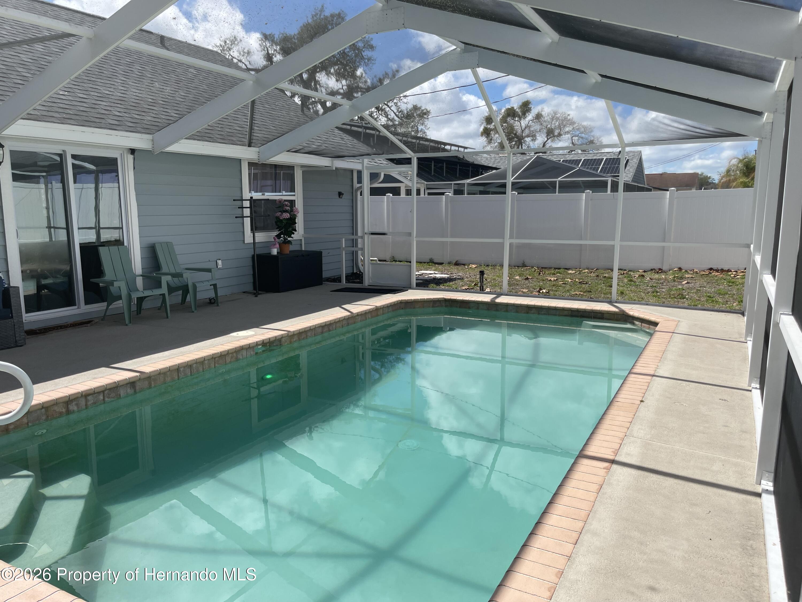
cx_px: 401
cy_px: 301
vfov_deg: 54.9
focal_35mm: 25
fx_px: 579
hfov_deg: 69.4
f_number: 1.6
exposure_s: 1/2924
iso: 32
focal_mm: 5.1
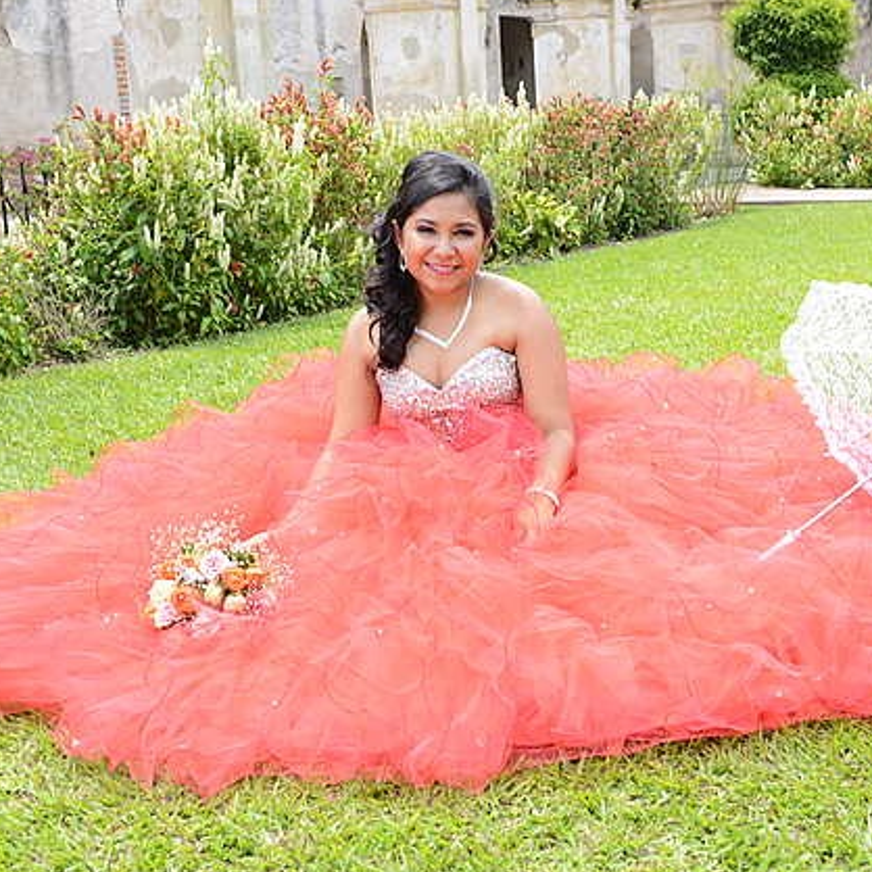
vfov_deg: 32.8
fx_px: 1482
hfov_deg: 32.7
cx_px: 501
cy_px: 441
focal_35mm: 52
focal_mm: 40
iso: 100
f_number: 5.6
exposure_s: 1/100
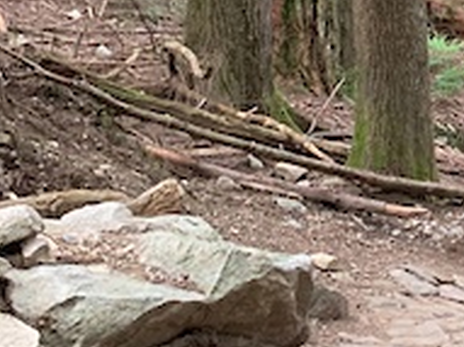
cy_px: -197
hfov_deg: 16.0
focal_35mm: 109
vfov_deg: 12.8
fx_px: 1460
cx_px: 763
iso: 320
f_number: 1.8
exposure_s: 1/60
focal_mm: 4.25
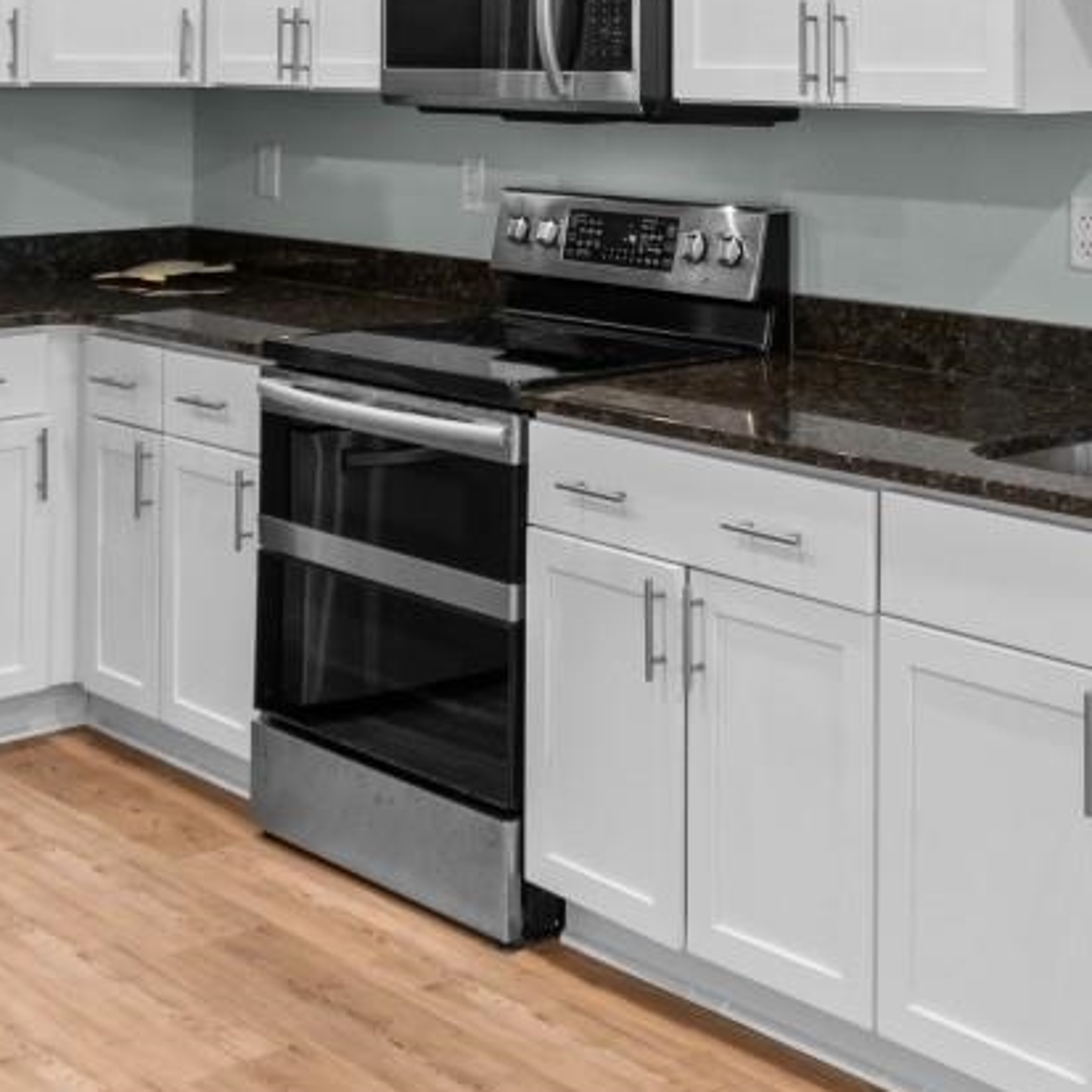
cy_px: -5
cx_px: 759
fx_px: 2141
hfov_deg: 28.4
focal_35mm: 60
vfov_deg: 27.0
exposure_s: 1/3
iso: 100
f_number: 4.8
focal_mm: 12
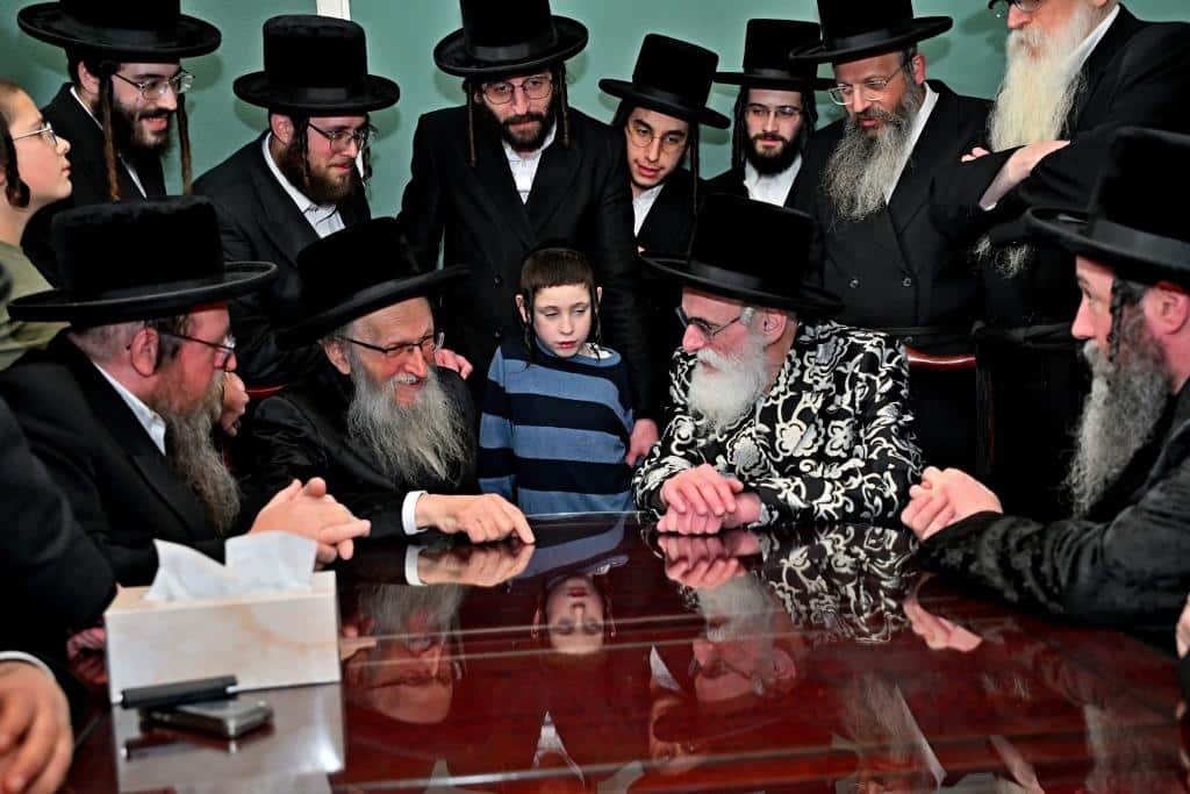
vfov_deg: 34.2
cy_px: 397
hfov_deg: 49.5
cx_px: 595
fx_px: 1289
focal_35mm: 39
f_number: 4
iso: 1000
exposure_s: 1/160
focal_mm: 39
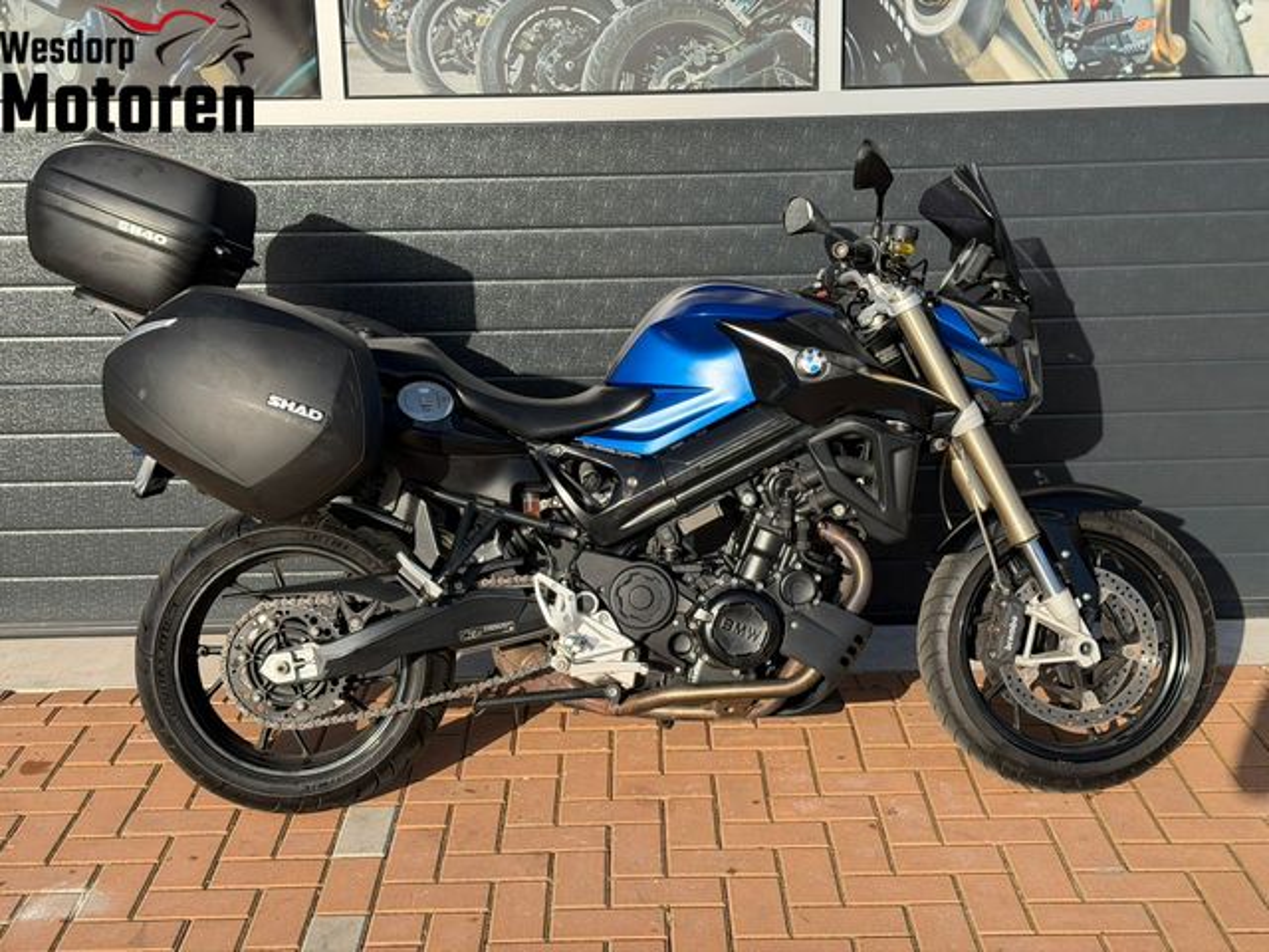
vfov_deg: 30.3
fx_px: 1760
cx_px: 634
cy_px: 476
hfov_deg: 39.7
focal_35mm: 48
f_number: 1.78
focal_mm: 6.76
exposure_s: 1/2494
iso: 80
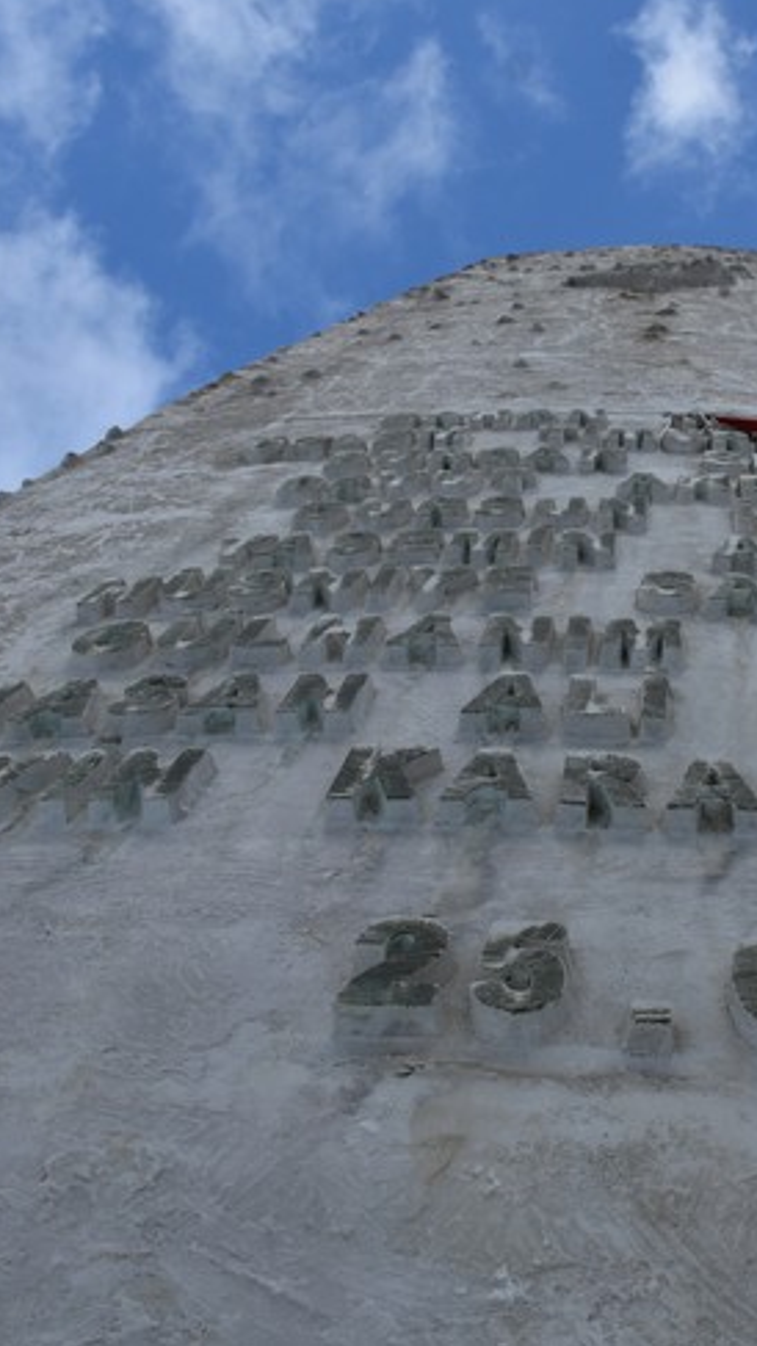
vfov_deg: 47.4
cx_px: 635
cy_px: 673
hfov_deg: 27.0
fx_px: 1534
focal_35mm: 43
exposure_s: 1/500
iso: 180
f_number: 8
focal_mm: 18
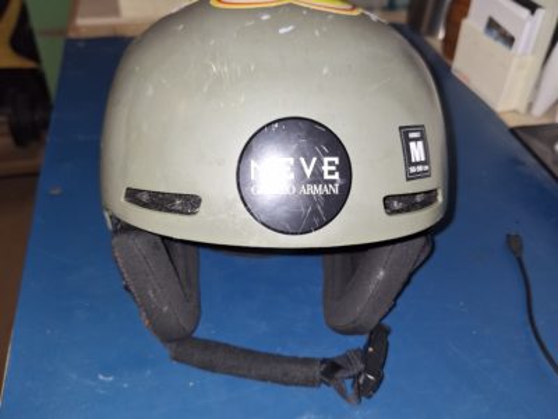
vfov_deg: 58.9
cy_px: 210
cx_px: 279
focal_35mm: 23
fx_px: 371
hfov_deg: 73.9
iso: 100
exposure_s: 1/50
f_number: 1.8
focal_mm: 5.54
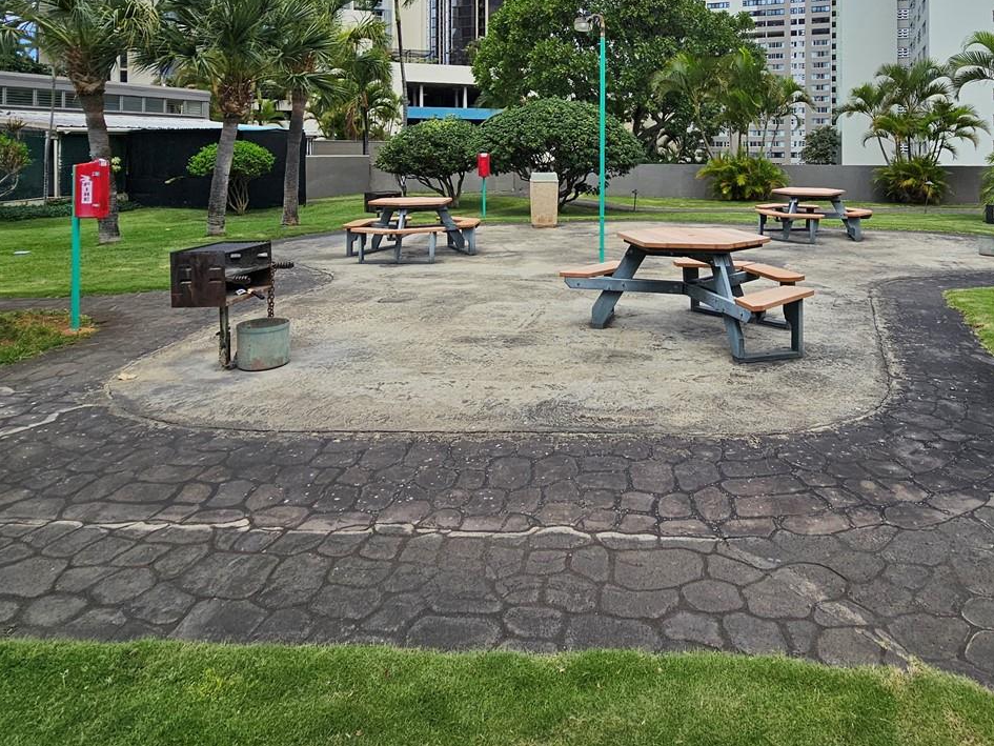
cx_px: 604
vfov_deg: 56.2
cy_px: 138
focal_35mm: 22
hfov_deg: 75.4
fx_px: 632
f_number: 2.2
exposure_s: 1/2180
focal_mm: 2.2
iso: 50
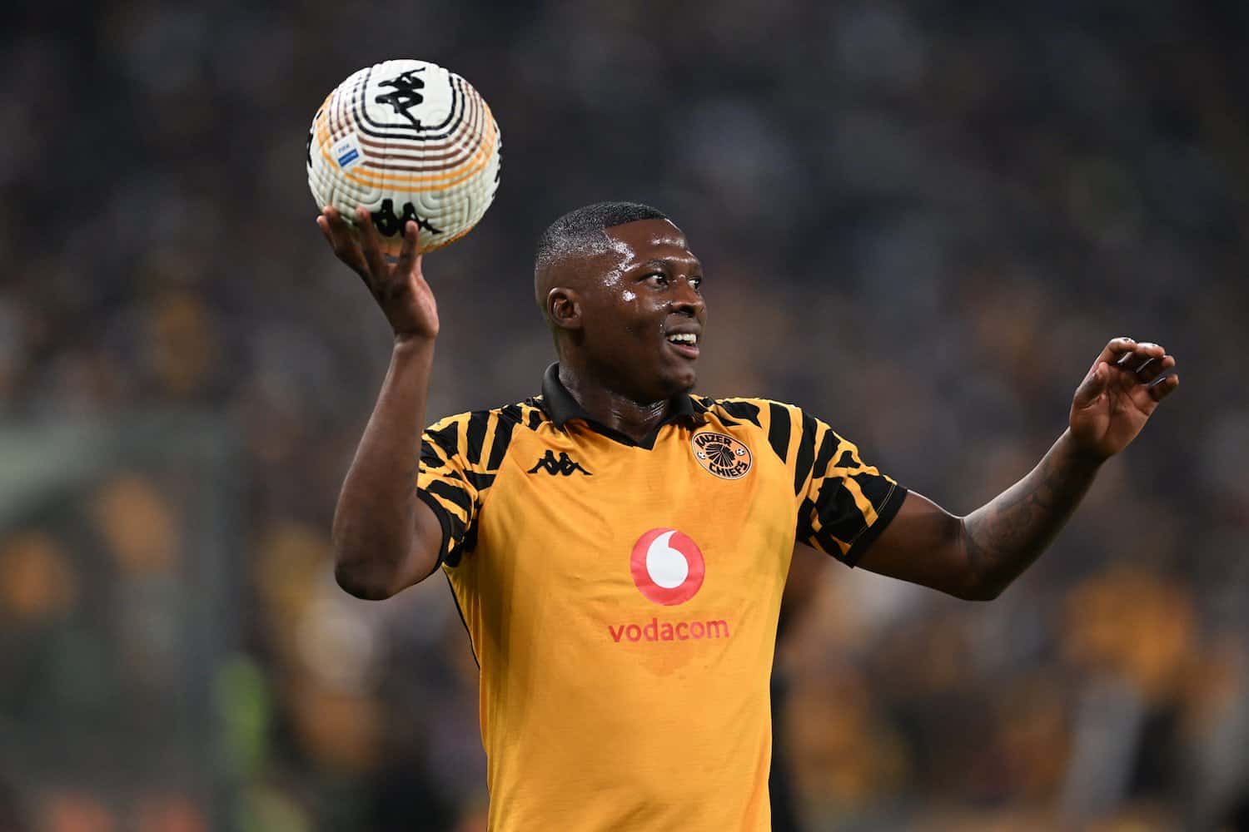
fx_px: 13877
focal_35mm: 400
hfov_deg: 5.2
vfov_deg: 3.4
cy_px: 416
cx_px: 624
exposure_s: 1/1000
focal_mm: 400
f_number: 3.2
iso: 3200
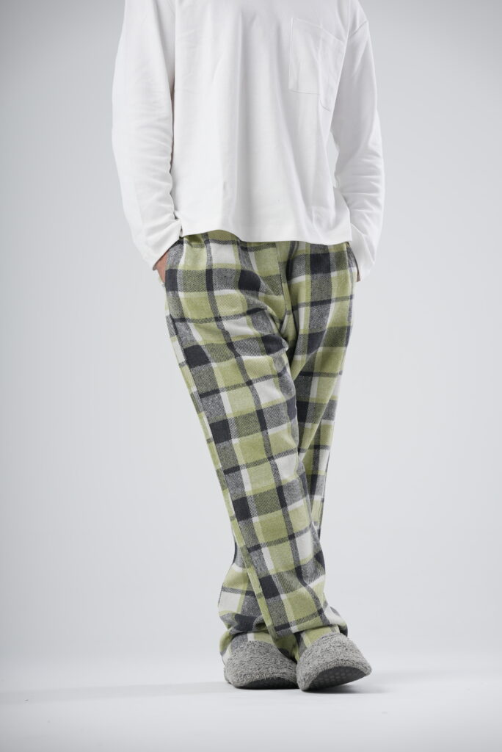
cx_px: 251
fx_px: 1775
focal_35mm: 85
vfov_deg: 23.9
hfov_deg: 16.1
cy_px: 376
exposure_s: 1/160
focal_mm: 85
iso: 100
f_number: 4.5
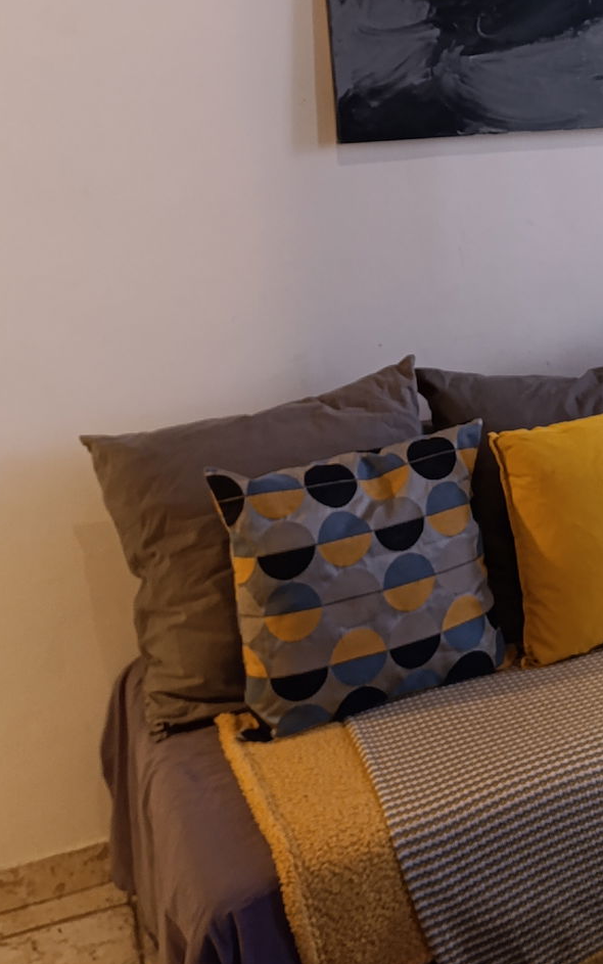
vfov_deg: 35.7
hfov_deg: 21.8
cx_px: 727
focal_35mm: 55
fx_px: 1445
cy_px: 200
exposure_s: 1/25
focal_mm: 6.14
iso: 1250
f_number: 1.6
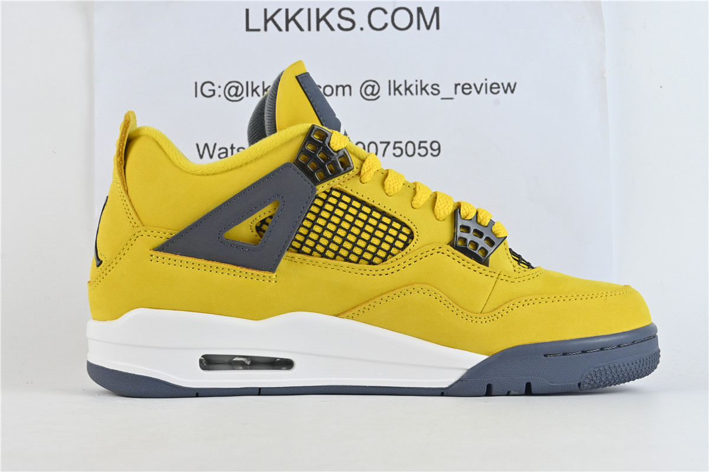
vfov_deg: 18.2
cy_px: 236
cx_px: 354
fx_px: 1477
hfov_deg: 27.0
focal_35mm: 75
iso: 1000
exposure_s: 1/60
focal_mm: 50
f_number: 11
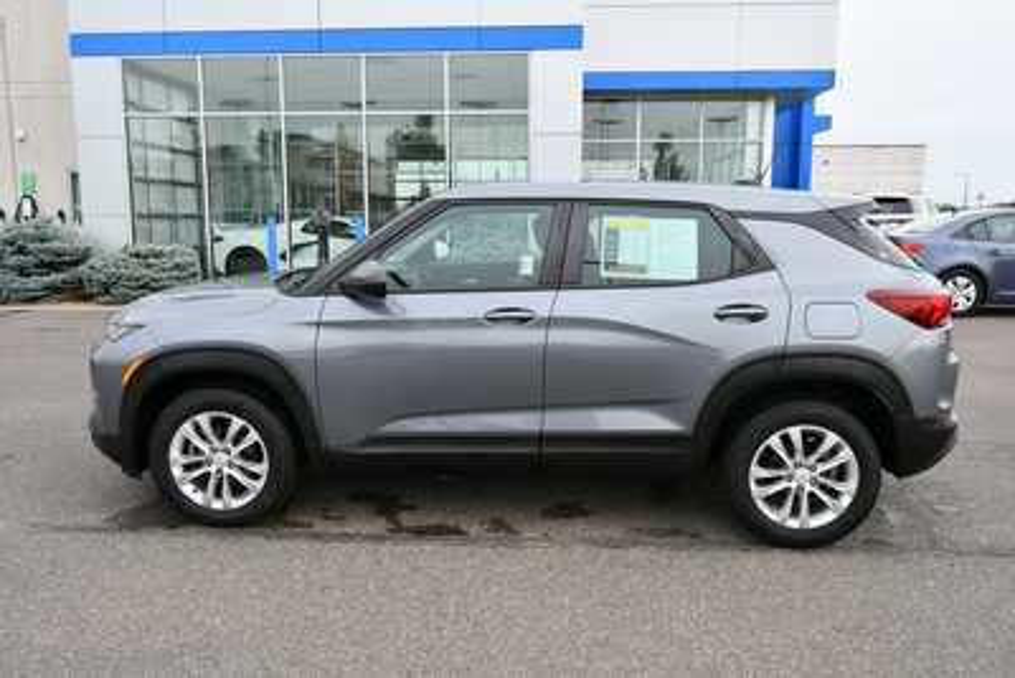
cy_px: 339
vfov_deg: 43.6
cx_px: 508
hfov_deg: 61.9
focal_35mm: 30
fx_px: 846
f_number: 7.1
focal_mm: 20
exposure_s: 1/250
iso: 200
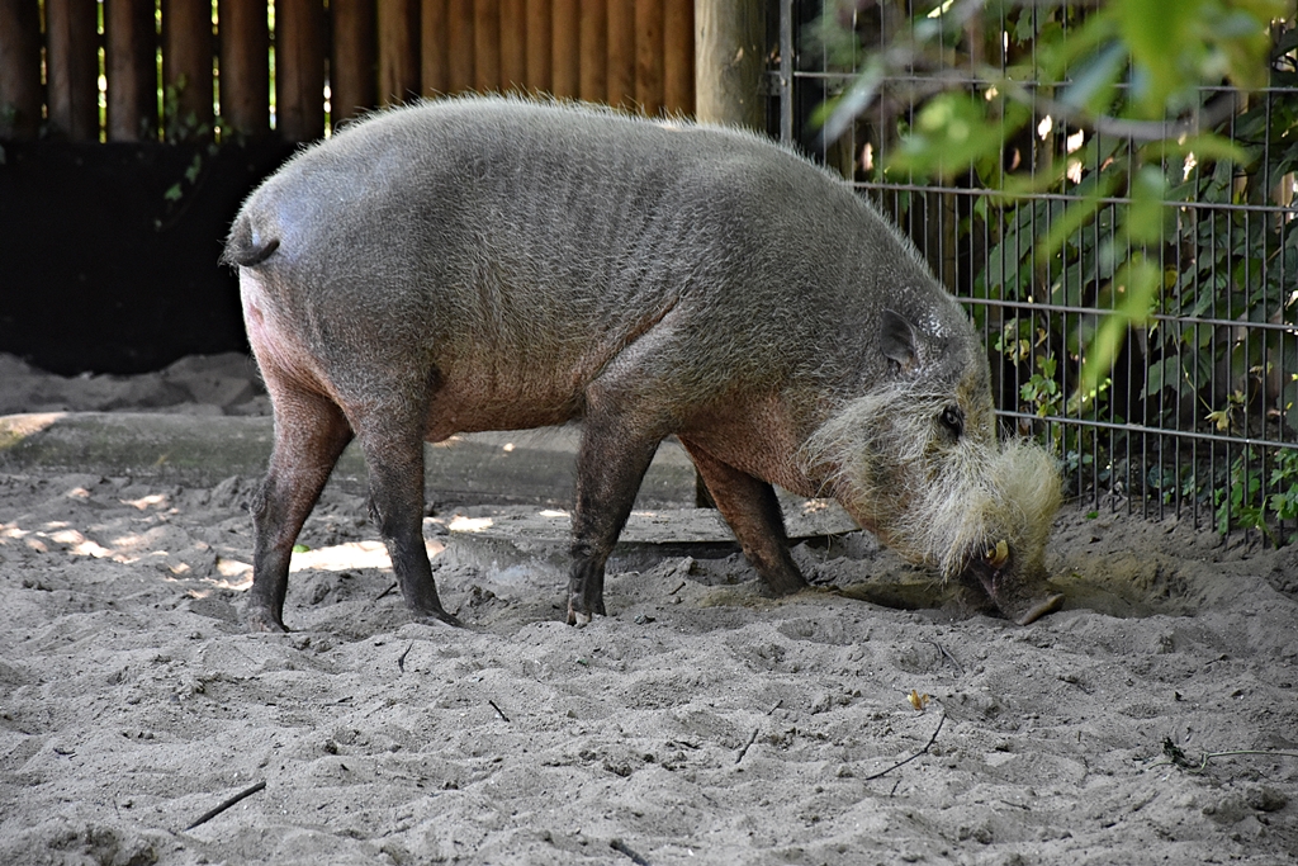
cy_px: 433
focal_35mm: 210
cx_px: 649
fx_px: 7572
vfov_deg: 6.5
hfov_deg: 9.8
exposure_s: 1/125
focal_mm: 140
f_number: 5.6
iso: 1800
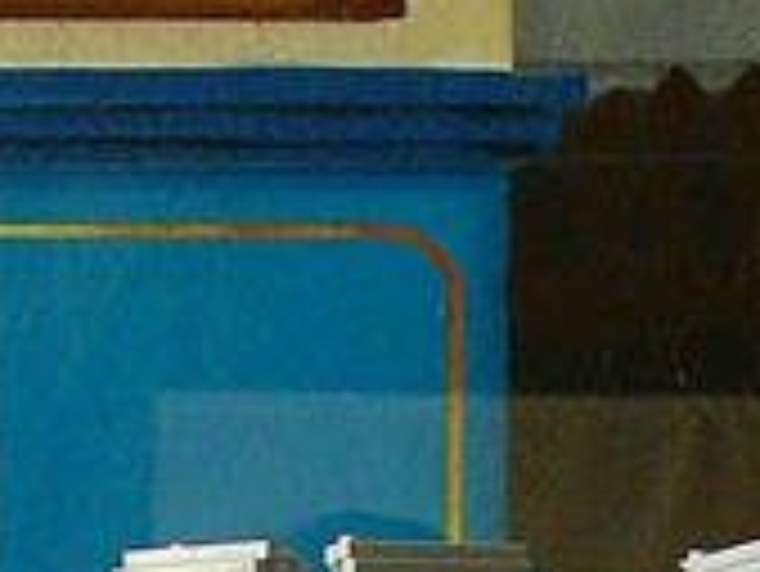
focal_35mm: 199
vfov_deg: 7.1
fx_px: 4372
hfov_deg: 9.9
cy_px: 1342
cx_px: 418
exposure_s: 1/30
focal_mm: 5.2
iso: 200
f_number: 2.8
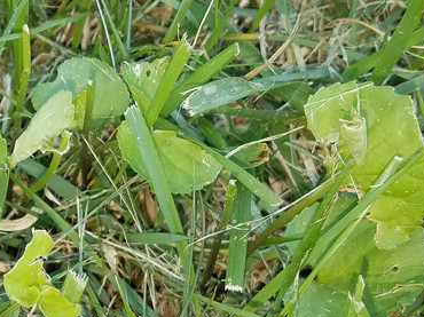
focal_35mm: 75
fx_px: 918
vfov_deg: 19.2
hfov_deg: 25.1
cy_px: 302
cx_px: 34
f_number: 1.7
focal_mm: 4.2
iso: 50
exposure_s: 1/255
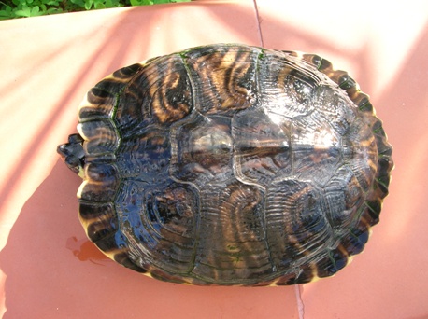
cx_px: 214
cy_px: 160
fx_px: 420
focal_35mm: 34
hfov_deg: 54.0
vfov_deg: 41.7
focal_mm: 5.7
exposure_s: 1/42.4
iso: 50
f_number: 4.9
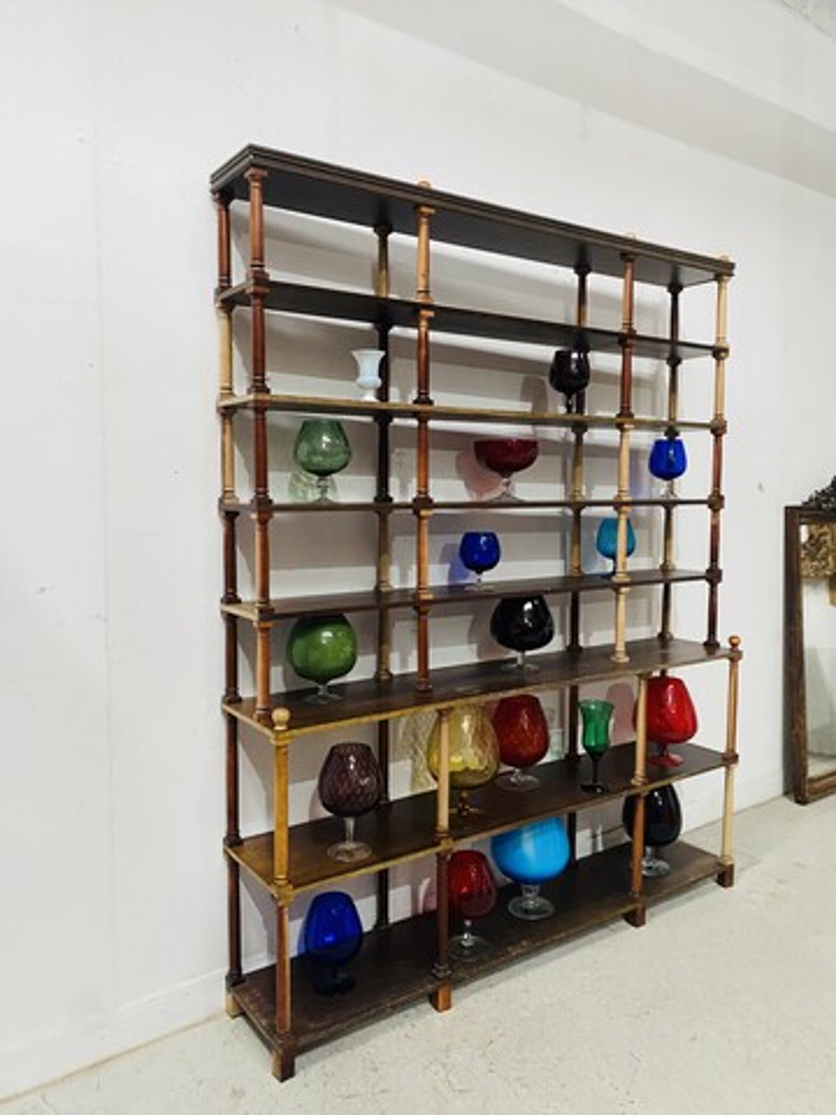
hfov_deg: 53.1
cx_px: 418
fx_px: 837
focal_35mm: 26
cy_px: 558
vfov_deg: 67.3
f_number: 1.8
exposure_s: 1/30
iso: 640
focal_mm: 4.25
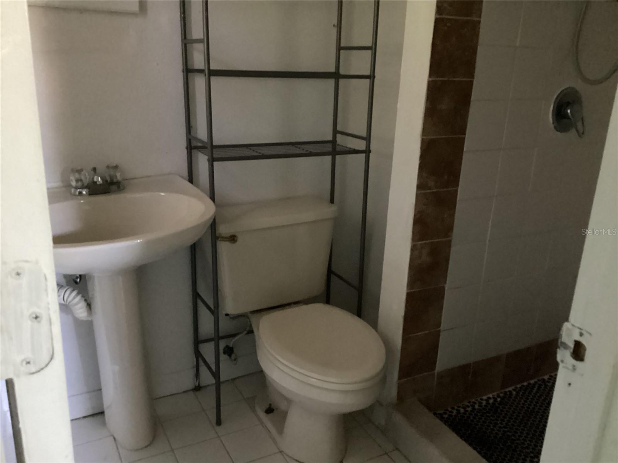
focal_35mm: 31
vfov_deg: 45.4
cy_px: 232
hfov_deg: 58.4
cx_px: 309
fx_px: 553
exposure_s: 1/15
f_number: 2.4
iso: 800
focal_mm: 3.3
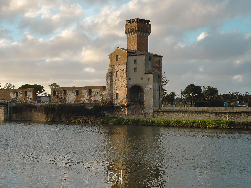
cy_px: 93
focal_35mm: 55
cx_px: 115
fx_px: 399
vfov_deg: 26.6
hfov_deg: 34.9
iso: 200
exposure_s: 1/100
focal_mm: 50
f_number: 5.6
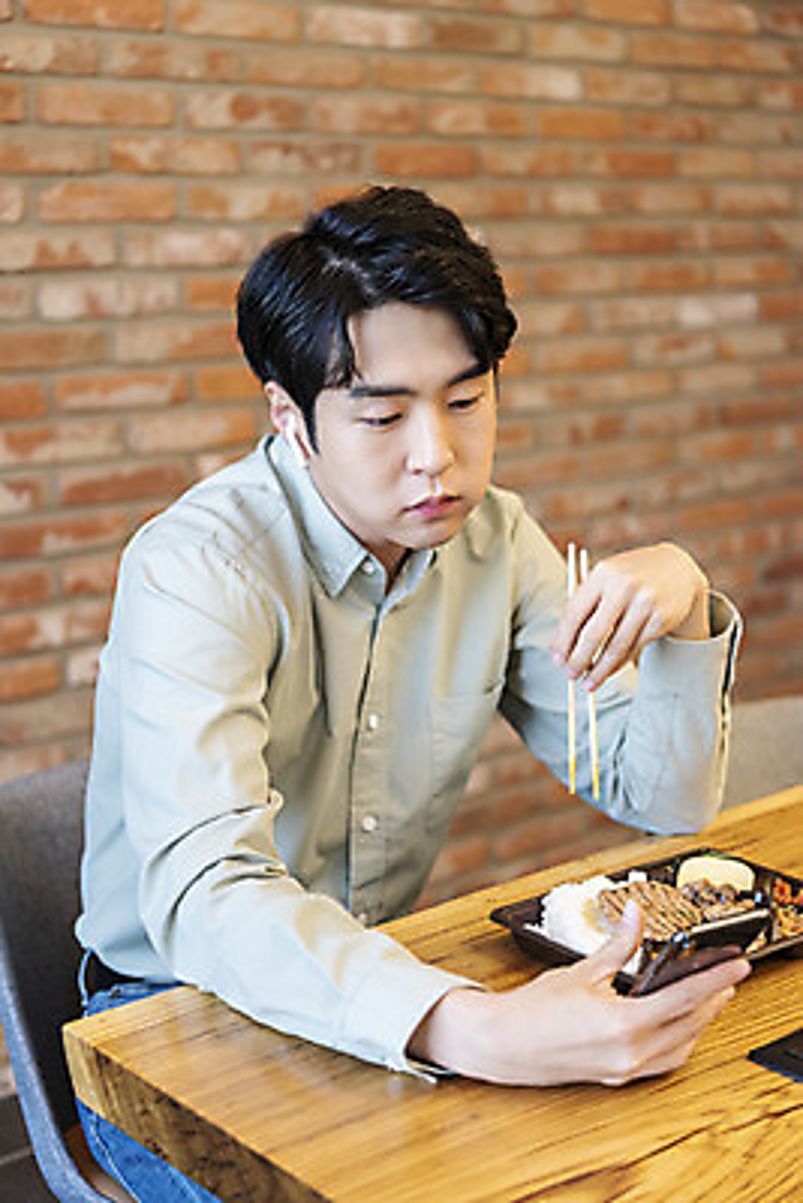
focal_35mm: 52
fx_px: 1738
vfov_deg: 38.2
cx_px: 402
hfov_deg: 26.0
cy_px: 602
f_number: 2.8
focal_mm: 52
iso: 640
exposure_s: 1/125
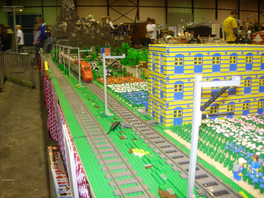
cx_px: 132
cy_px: 99
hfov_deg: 49.0
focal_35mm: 38
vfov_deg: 37.7
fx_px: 290
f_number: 2.8
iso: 79
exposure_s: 1/9.2
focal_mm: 7.8
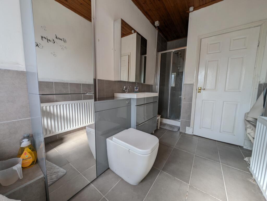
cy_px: 100
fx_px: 93
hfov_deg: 110.5
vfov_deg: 94.6
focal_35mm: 12
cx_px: 134
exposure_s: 1/207
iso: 41
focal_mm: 2.23
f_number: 1.95
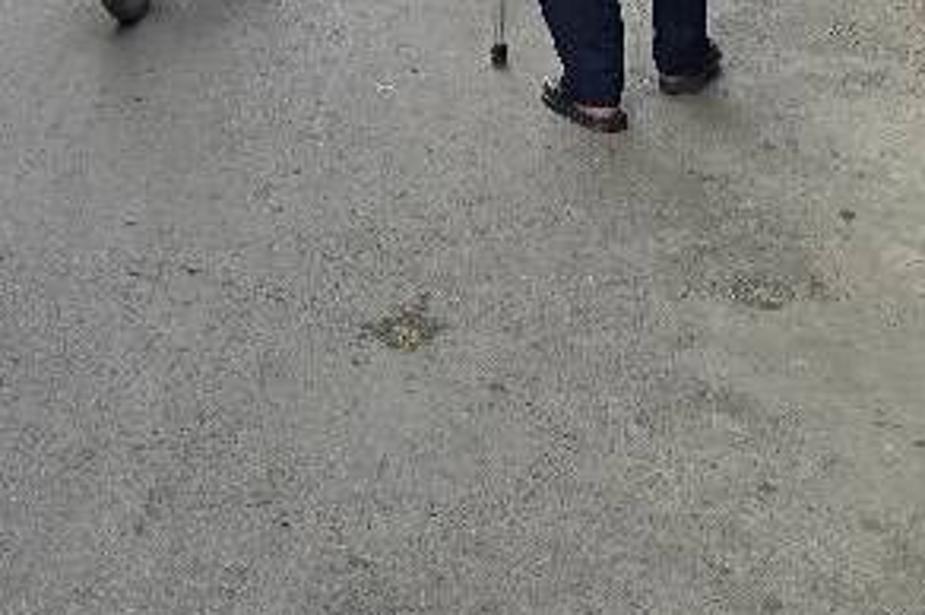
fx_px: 2156
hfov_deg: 23.9
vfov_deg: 14.7
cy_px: -409
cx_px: 196
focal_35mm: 84
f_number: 1.7
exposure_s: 1/271
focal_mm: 6.3
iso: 12
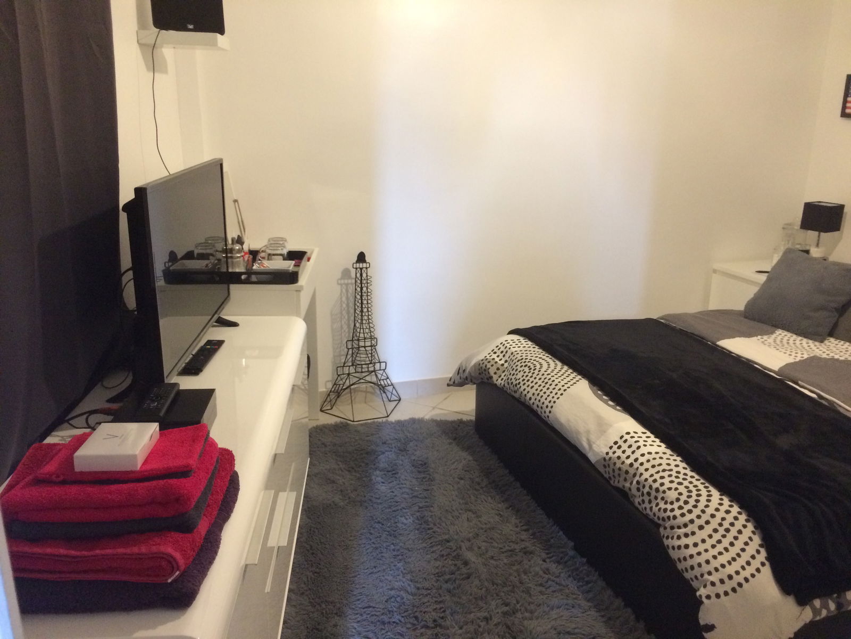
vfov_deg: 48.2
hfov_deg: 61.7
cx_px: 426
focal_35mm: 29
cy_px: 320
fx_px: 713
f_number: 2.2
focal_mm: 4.15
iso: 250
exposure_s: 1/25
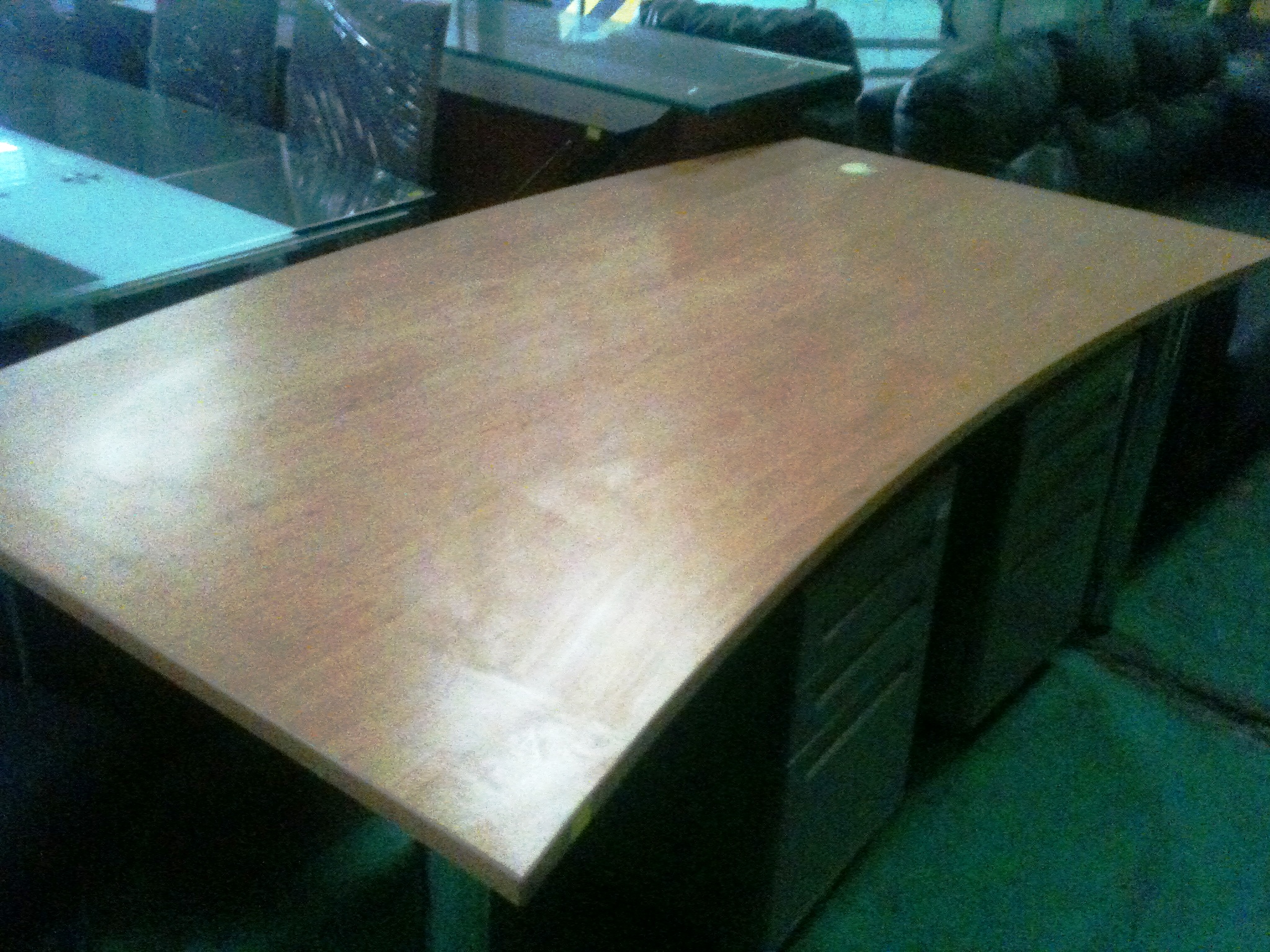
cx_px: 635
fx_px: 1284
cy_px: 476
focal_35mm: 35
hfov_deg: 52.6
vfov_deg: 40.7
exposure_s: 1/10
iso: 800
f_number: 2.8
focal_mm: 3.85
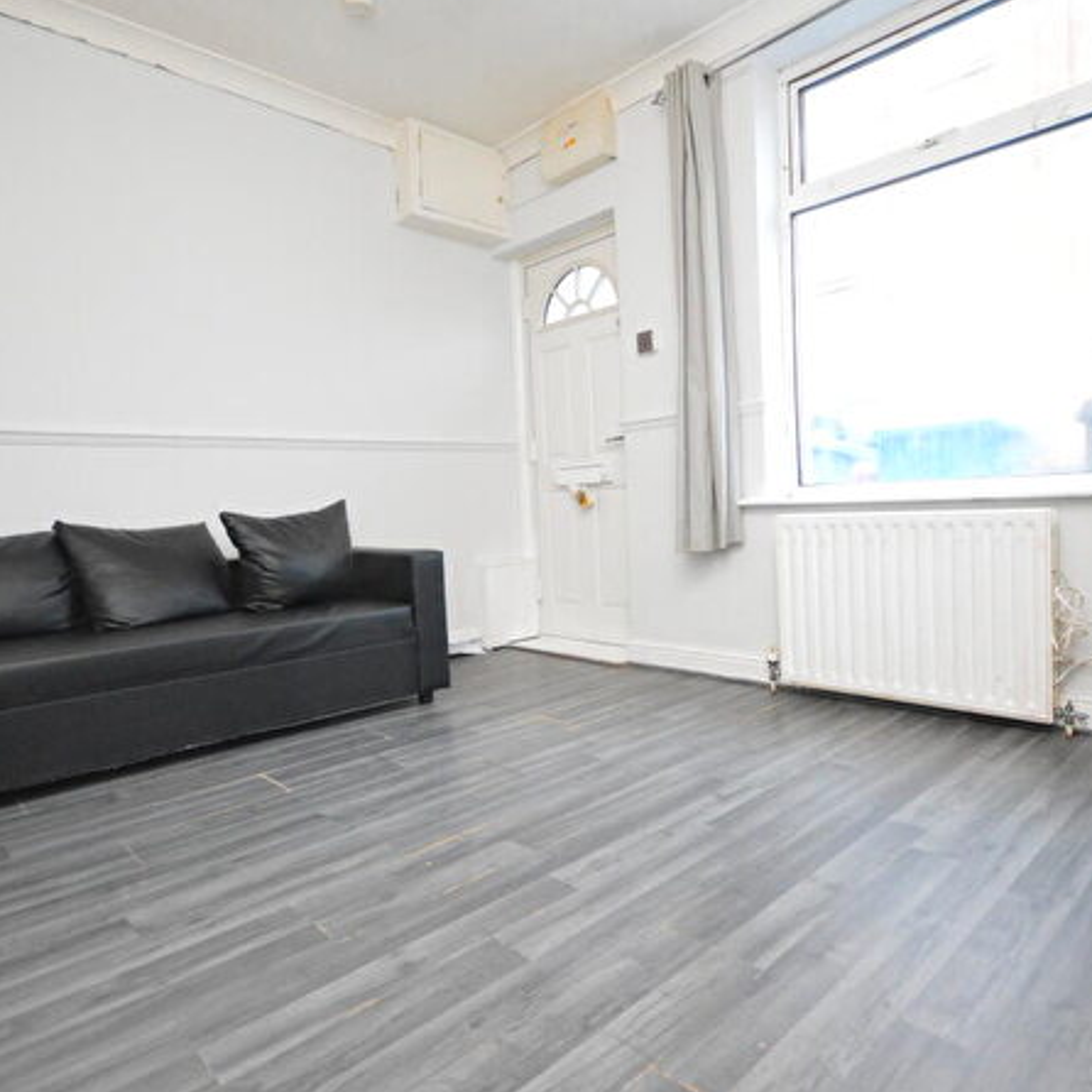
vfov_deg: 74.8
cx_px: 575
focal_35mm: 20
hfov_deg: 74.8
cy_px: 551
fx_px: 714
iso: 3200
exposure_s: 1/50
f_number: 4
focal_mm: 10
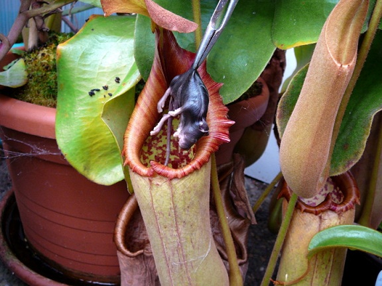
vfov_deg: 40.7
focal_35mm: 35
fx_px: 386
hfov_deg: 52.6
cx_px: 191
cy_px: 143
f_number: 2.8
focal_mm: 5.2
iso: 100
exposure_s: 1/30
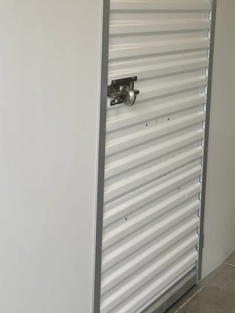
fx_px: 625
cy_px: 98
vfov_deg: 27.9
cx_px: 112
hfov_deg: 21.3
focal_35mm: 69
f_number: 1.6
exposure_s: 1/278
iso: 32
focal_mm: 4.2
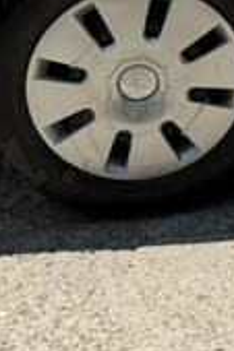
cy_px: -252
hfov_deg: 8.1
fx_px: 1436
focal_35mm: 147
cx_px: 667
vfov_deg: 12.9
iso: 80
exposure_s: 1/3584
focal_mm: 6.76
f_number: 1.78
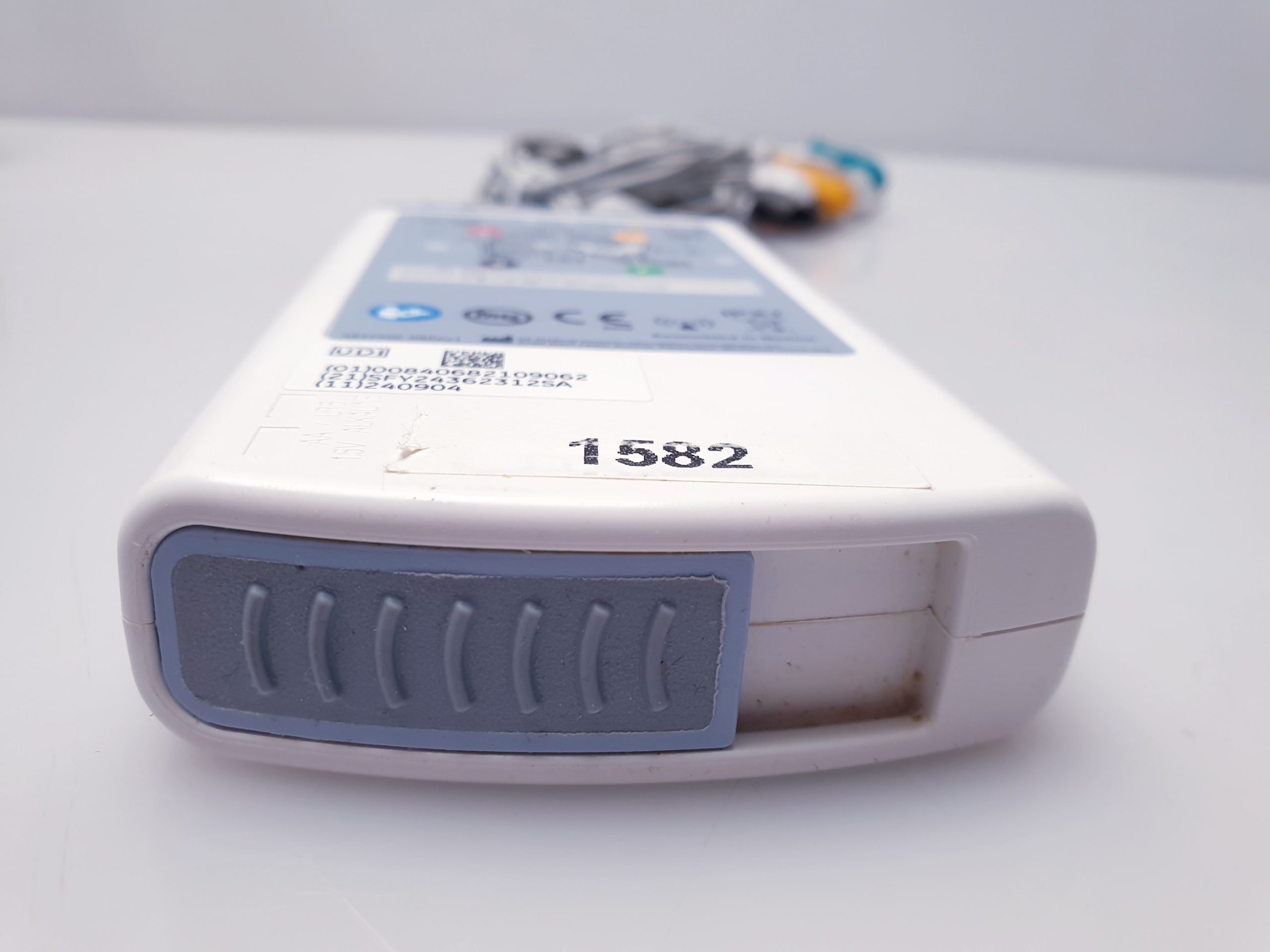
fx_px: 954
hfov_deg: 67.3
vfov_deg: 53.1
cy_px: 476
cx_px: 635
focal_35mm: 26
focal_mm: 4.3
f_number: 2.4
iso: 64
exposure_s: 1/50
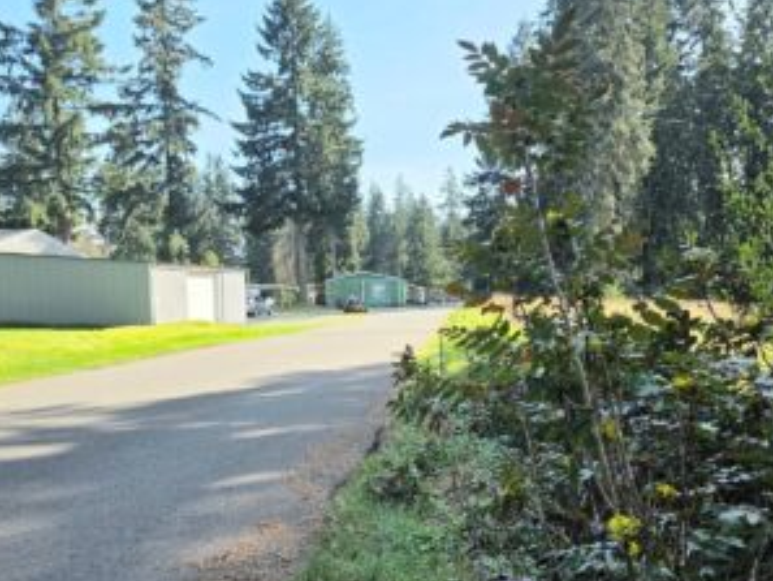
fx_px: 693
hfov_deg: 58.3
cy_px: 333
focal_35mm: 31
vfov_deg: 45.3
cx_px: 385
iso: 80
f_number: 1.7
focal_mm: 6.3
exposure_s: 1/3333
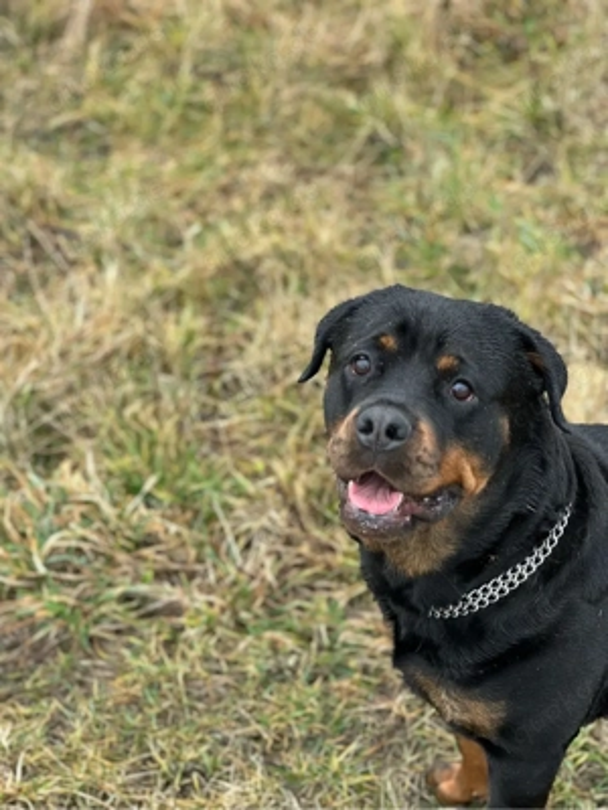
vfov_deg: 25.3
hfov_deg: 19.1
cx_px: 304
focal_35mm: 77
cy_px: 405
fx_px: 1803
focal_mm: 9
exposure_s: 1/121
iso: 40
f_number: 2.8
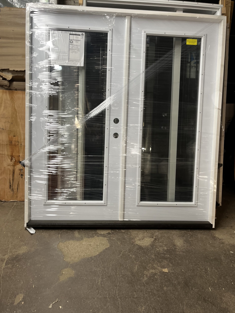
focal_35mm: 27
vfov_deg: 65.3
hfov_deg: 51.4
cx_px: 116
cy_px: 152
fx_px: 244
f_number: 1.6
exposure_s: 1/60
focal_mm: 5.1
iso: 80
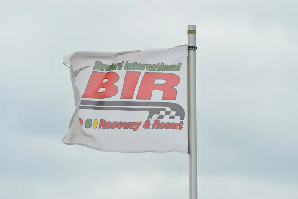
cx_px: 149
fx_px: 3310
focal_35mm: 400
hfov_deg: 5.2
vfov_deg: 3.4
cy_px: 100
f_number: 8
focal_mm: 400
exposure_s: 1/640
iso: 800
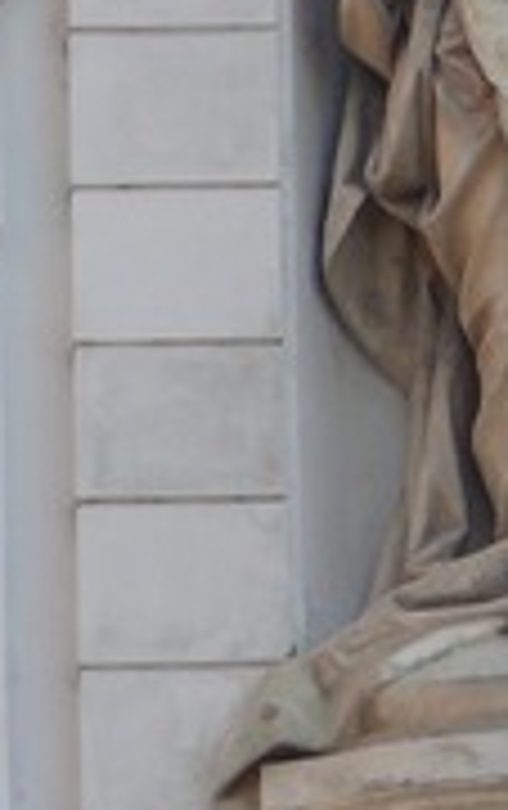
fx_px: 40938
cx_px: 481
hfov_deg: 0.7
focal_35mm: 1854
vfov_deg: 1.1
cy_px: -108
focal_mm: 88.8
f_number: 4
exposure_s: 1/200
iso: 100
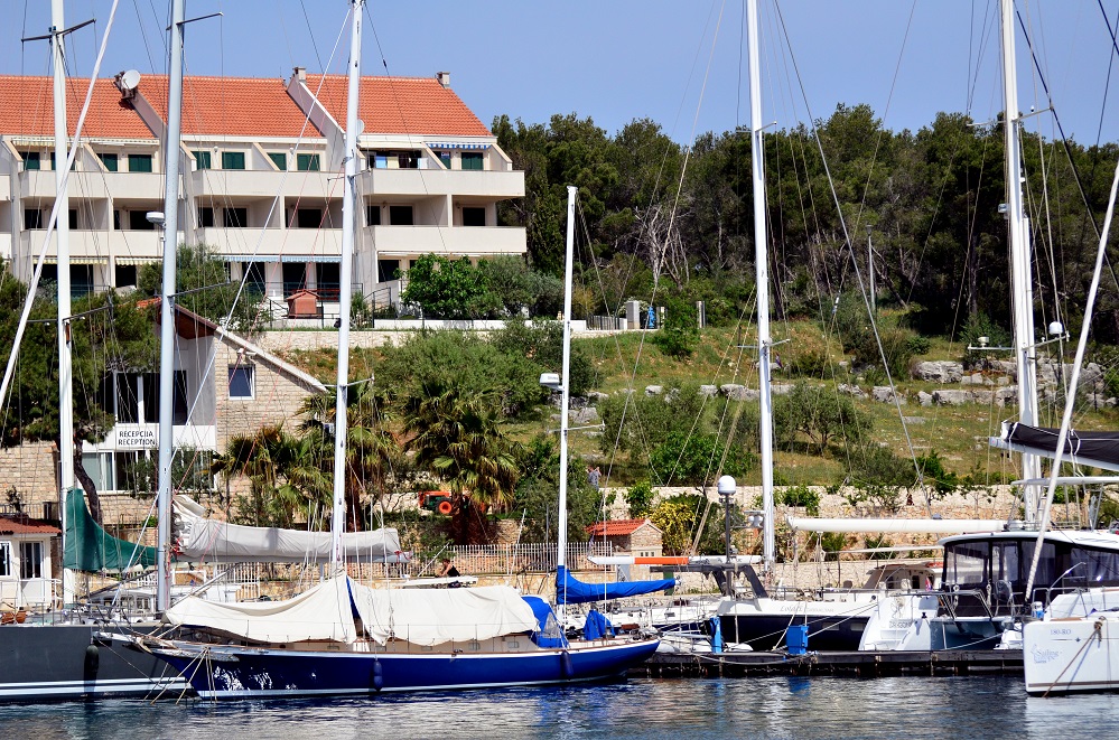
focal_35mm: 135
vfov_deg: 10.1
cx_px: 560
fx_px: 4186
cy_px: 370
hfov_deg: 15.2
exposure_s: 1/8000
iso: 640
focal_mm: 90
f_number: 4.5
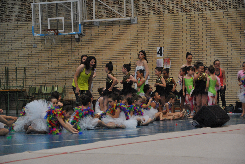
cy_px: 82
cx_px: 122
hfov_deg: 18.2
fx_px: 767
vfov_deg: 12.2
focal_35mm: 112
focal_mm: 75
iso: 800
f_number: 5.3
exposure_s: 1/200
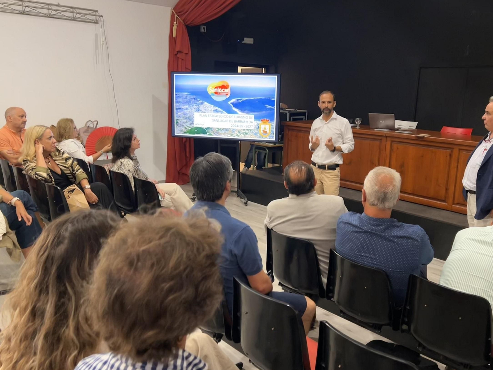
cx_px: 268
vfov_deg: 48.2
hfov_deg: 61.6
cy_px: 194
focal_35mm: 29
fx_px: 413
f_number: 1.5
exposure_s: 1/60
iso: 500
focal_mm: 5.7
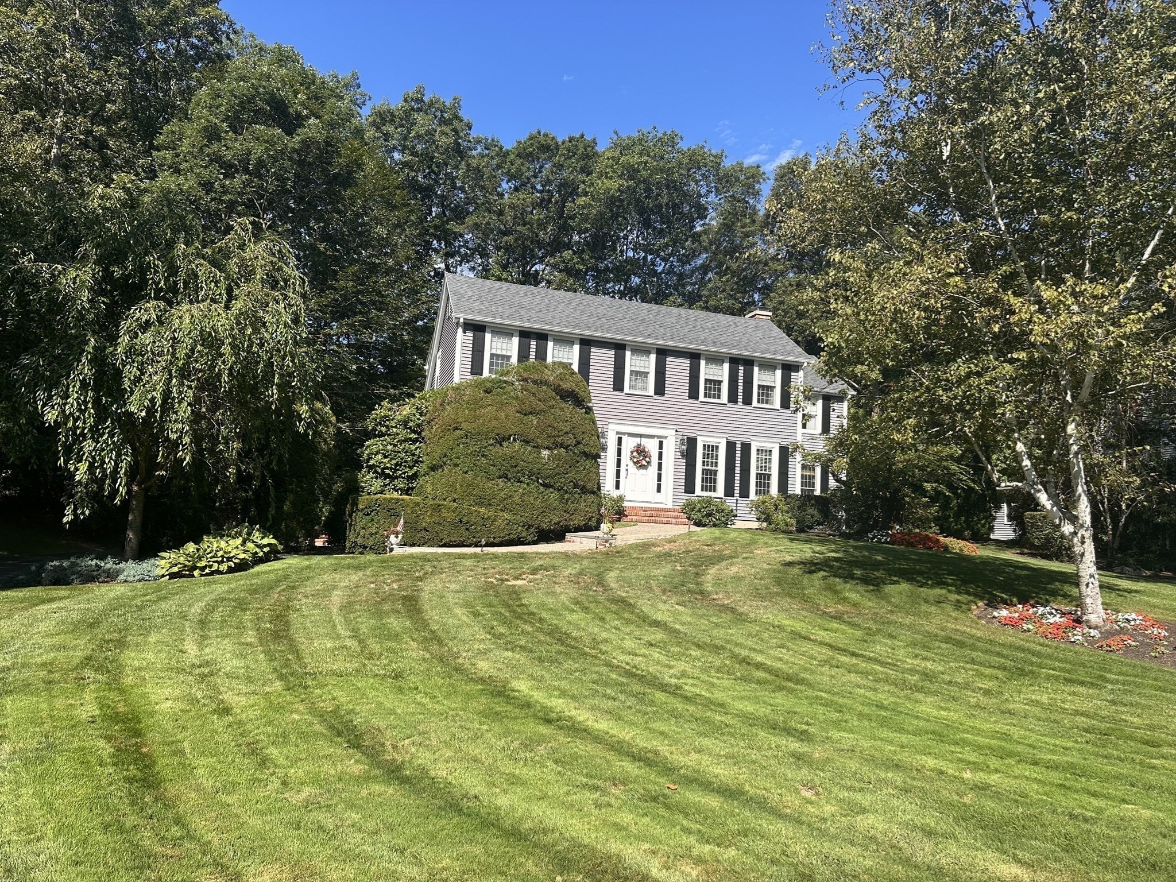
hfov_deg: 71.6
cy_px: 441
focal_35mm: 24
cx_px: 588
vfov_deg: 56.8
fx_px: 815
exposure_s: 1/2299
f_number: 1.78
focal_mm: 6.86
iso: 80
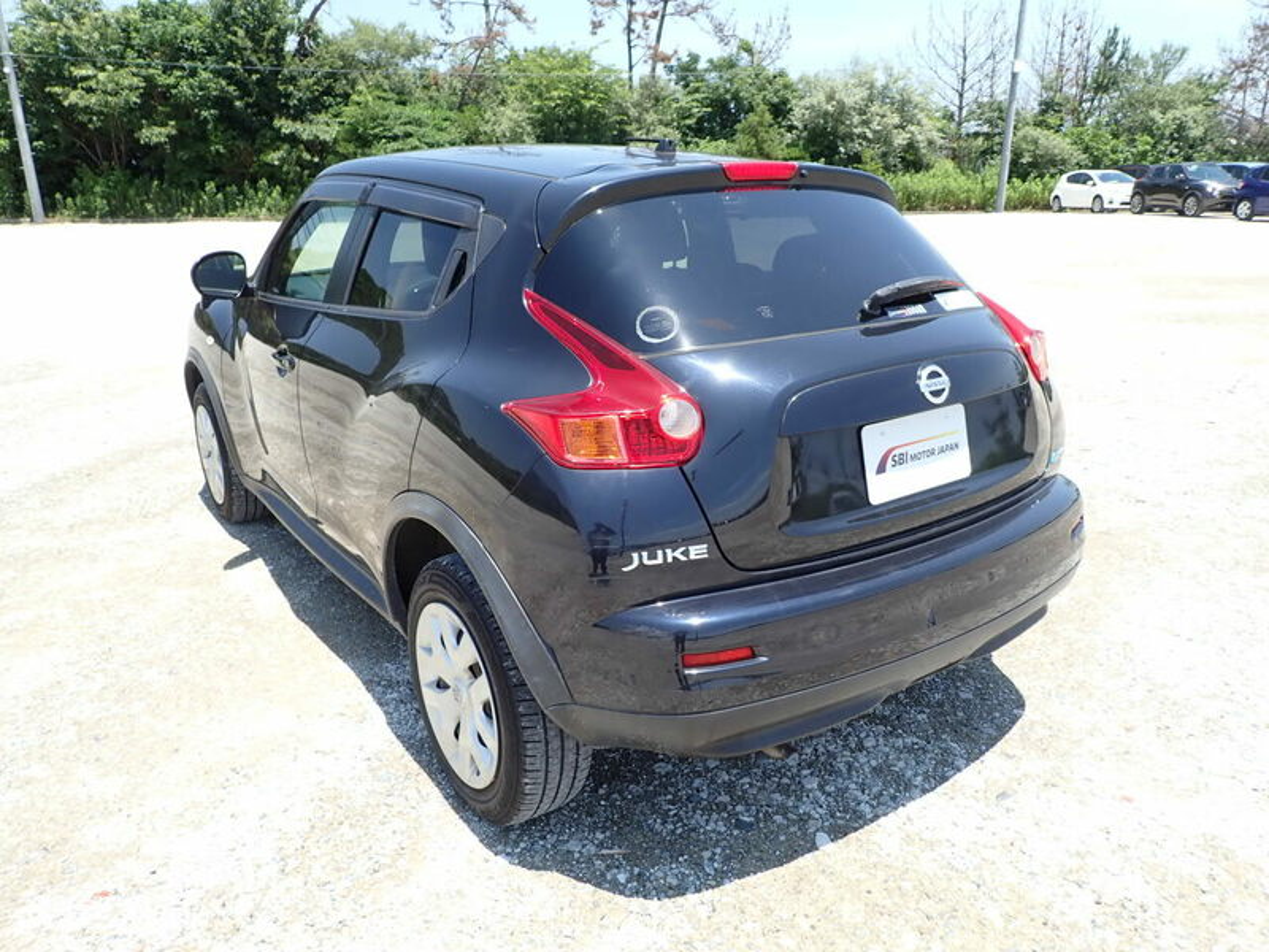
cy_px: 476
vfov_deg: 54.9
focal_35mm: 25
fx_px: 916
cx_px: 634
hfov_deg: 69.4
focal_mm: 4.5
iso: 100
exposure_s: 1/640
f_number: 2.8
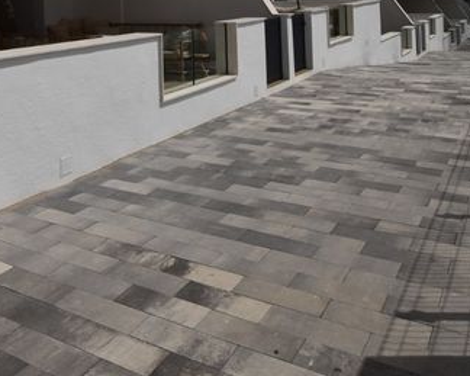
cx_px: 27
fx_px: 570
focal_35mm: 41
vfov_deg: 32.5
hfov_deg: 40.6
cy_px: -27
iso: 200
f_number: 10
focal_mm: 10
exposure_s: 1/1600
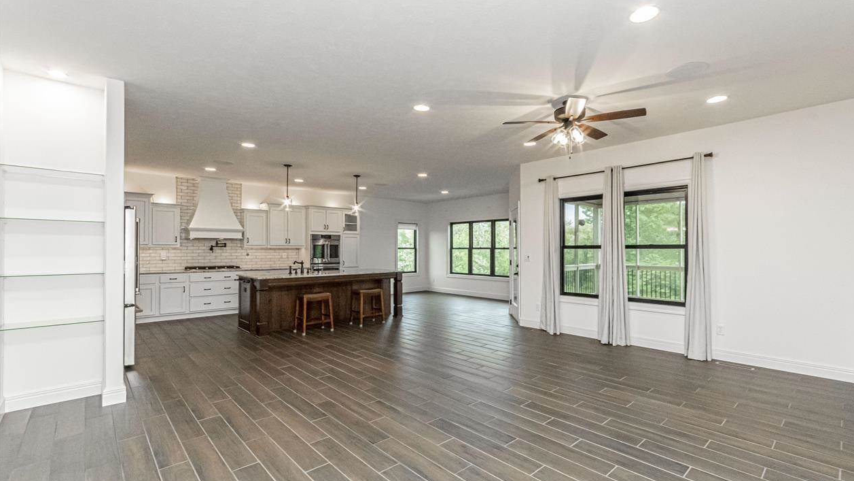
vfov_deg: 67.1
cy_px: 245
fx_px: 362
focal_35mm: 16
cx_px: 433
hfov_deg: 99.4
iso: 3200
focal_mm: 10
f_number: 16
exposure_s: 1/60
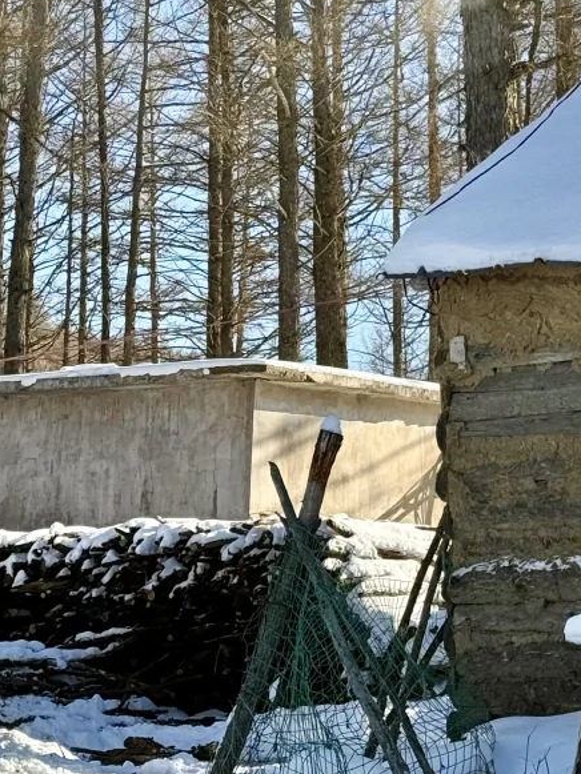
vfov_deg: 16.2
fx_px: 2662
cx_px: 630
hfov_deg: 12.3
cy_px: -20
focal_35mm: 119
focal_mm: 6.76
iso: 100
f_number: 1.78
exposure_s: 1/3534
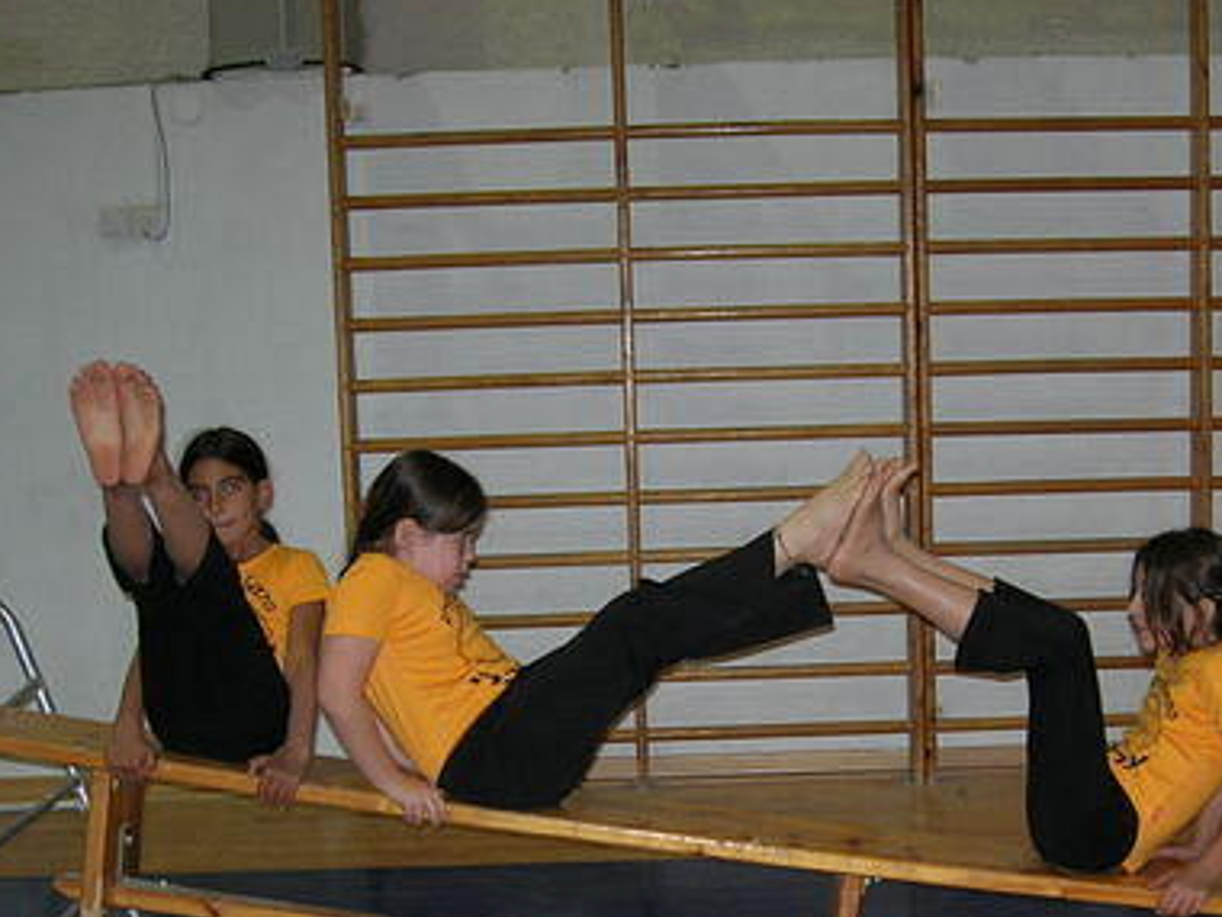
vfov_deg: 22.7
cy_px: 708
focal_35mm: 64
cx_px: 736
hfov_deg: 30.2
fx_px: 2259
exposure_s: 1/60.1
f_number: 2.8
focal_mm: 7.8
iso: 73
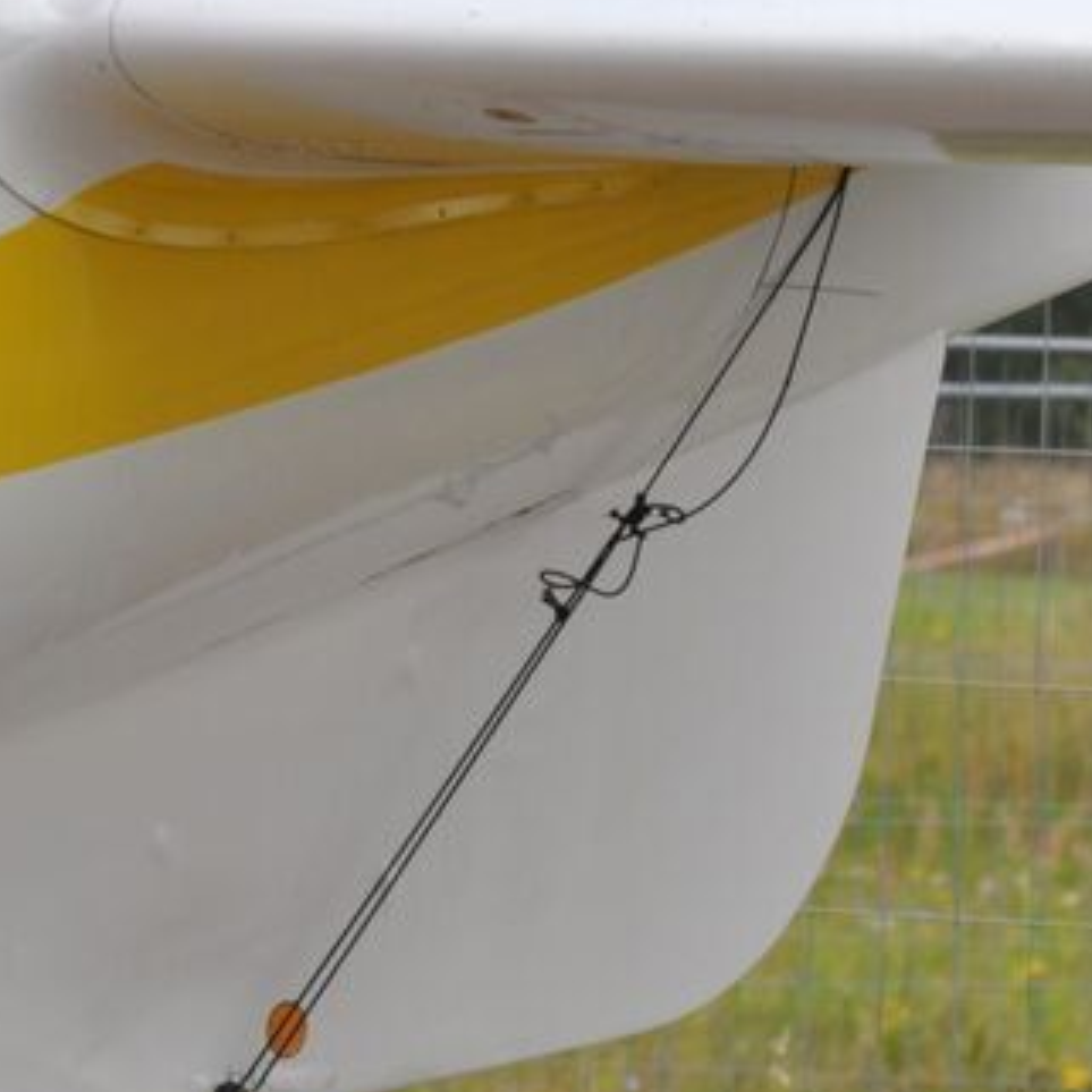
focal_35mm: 686
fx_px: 24473
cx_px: -408
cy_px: 194
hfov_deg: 2.6
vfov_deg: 2.6
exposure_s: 1/200
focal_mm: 135
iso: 200
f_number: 8
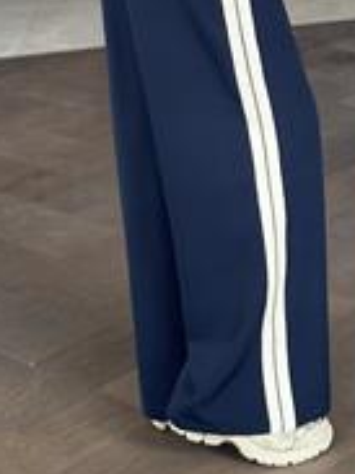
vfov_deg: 14.5
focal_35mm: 133
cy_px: -60
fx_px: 1821
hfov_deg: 11.1
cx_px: 228
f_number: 1.78
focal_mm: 6.86
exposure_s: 1/60
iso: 125
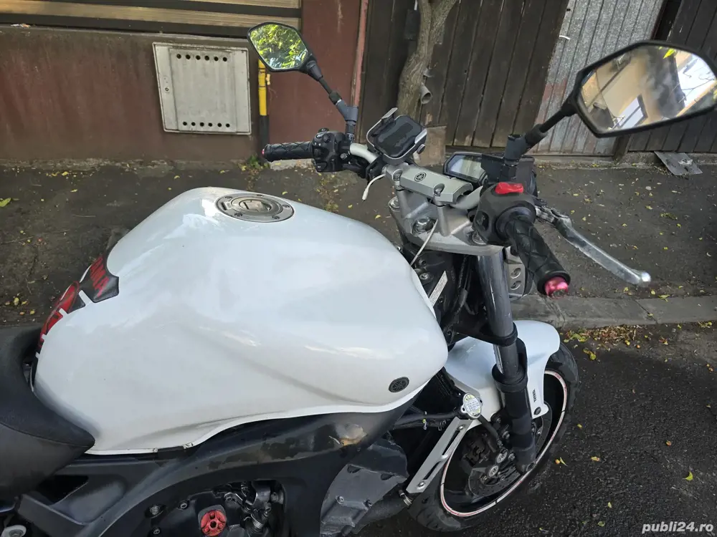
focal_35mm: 23
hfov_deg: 73.9
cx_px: 358
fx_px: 476
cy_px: 268
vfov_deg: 58.9
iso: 64
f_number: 1.7
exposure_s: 1/180
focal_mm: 6.3
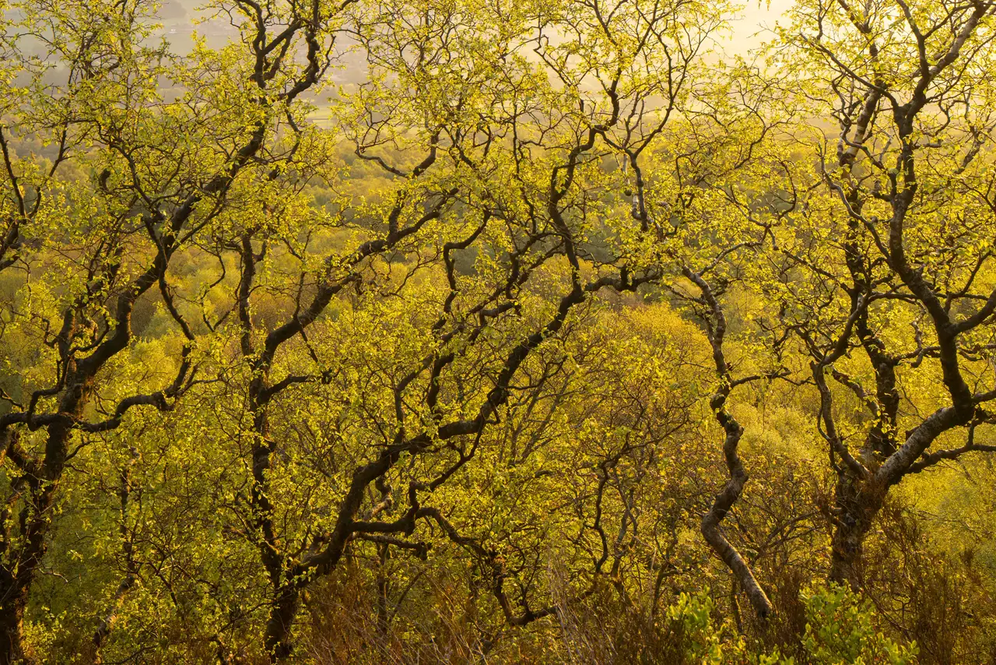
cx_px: 498
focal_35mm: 36
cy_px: 332
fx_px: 996
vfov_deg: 36.9
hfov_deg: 53.1
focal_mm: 24
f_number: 13
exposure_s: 1/13
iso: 100
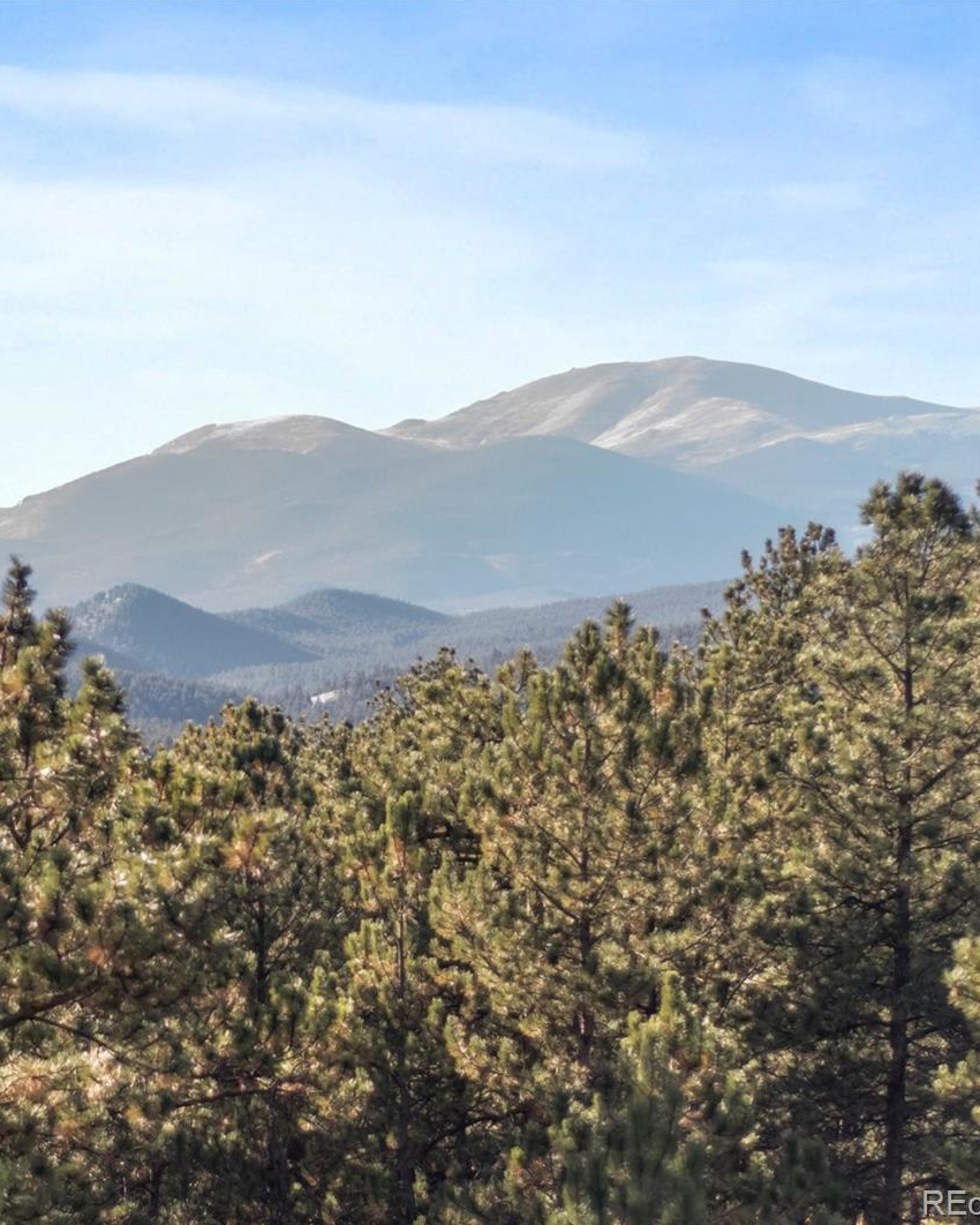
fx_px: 3842
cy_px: 612
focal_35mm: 106
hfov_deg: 14.4
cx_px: 187
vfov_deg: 18.1
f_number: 1.8
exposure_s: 1/8000
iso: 2000
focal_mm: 50
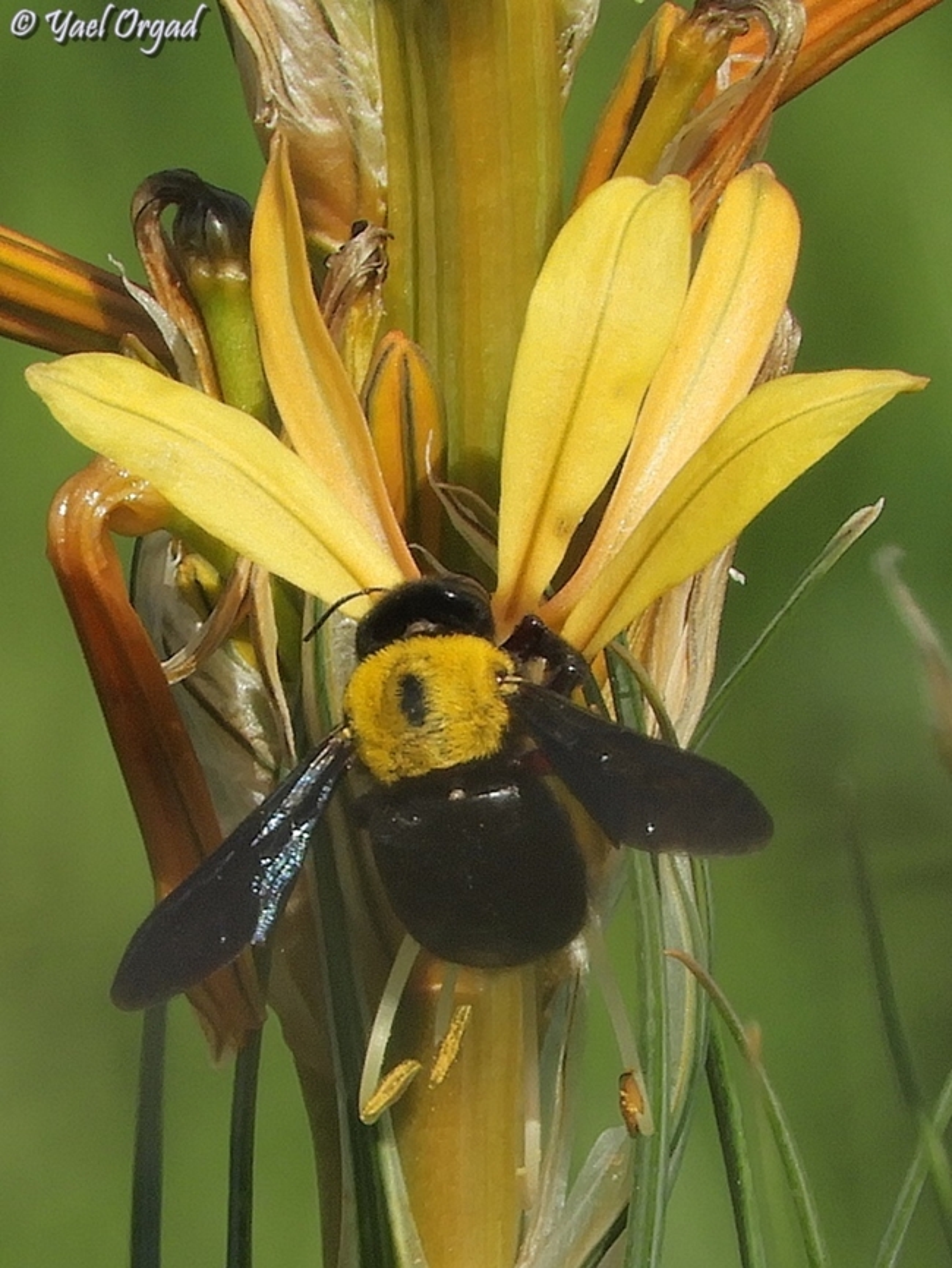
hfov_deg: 2.3
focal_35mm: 650
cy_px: 634
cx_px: 476
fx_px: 23823
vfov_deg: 3.0
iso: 100
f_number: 5.6
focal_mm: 116.5
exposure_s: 1/500
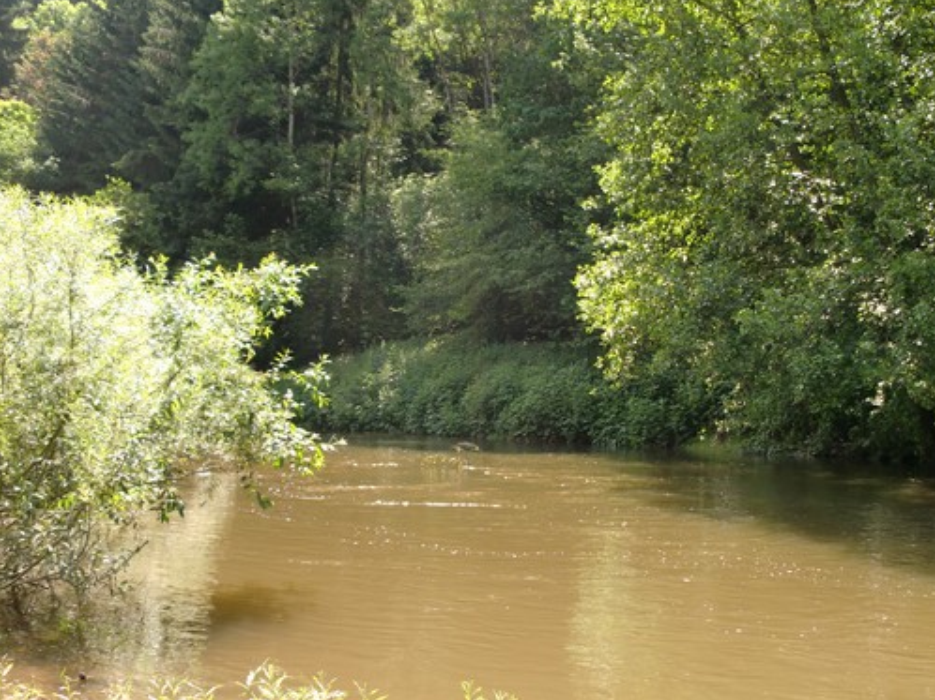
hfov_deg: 41.7
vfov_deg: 32.0
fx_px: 1215
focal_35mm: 45
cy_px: 432
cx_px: 599
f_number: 3.1
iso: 64
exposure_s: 1/200
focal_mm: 6.3
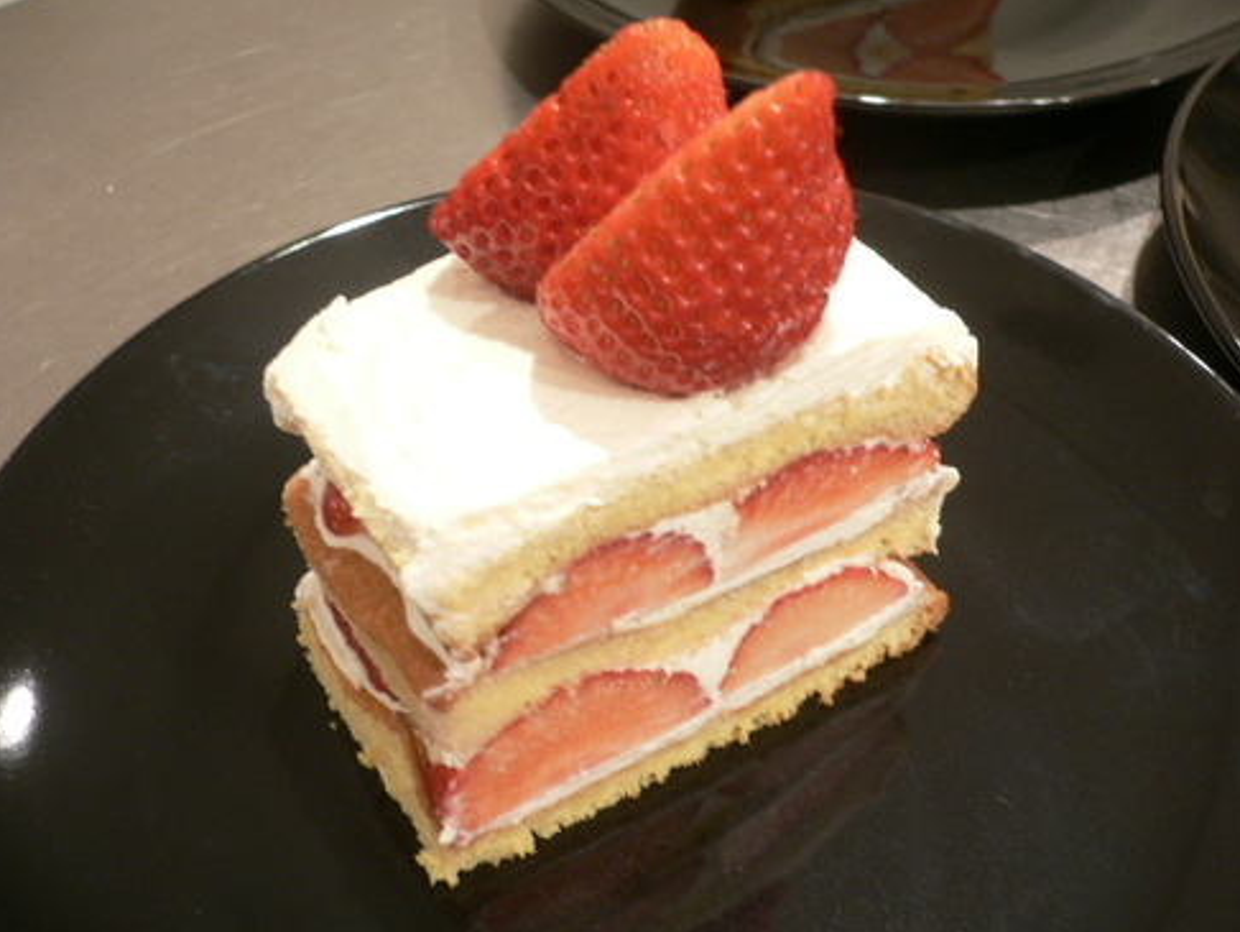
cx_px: 625
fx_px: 1290
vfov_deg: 39.7
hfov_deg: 51.3
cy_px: 474
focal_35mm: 36
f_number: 2.8
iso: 100
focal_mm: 5.8
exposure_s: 1/8
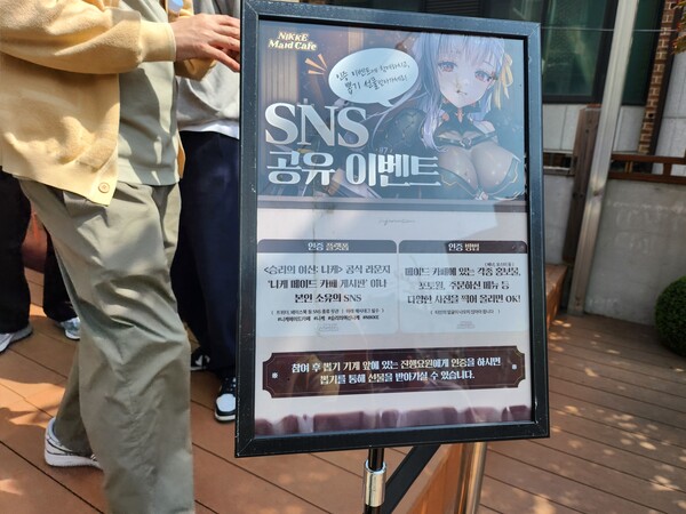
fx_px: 476
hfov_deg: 71.6
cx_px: 343
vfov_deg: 56.8
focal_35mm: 24
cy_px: 257
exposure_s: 1/1632
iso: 50
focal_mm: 5
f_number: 1.8
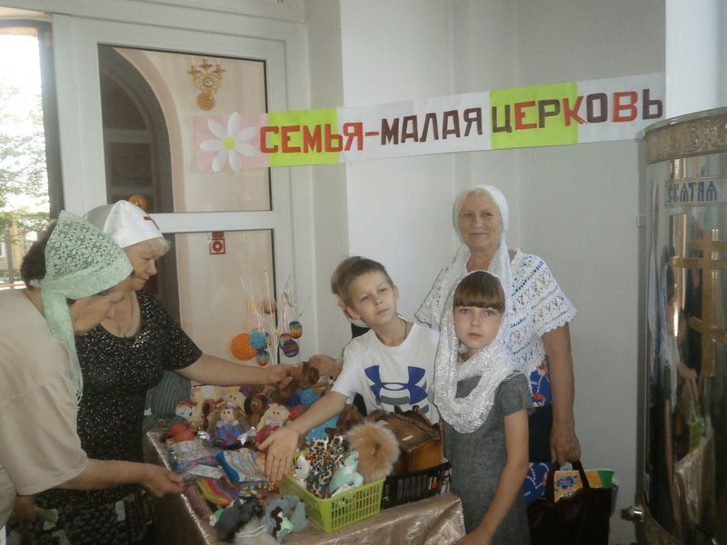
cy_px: 272
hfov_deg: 67.3
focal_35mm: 26
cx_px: 364
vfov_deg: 53.1
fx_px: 546
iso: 400
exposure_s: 1/250
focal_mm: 4.7
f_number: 2.8
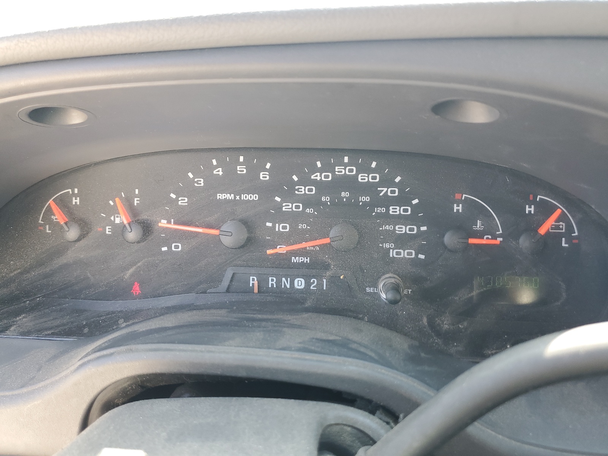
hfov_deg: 67.3
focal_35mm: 26
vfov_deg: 53.1
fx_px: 457
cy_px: 228
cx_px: 304
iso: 55
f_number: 1.5
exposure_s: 1/60.2
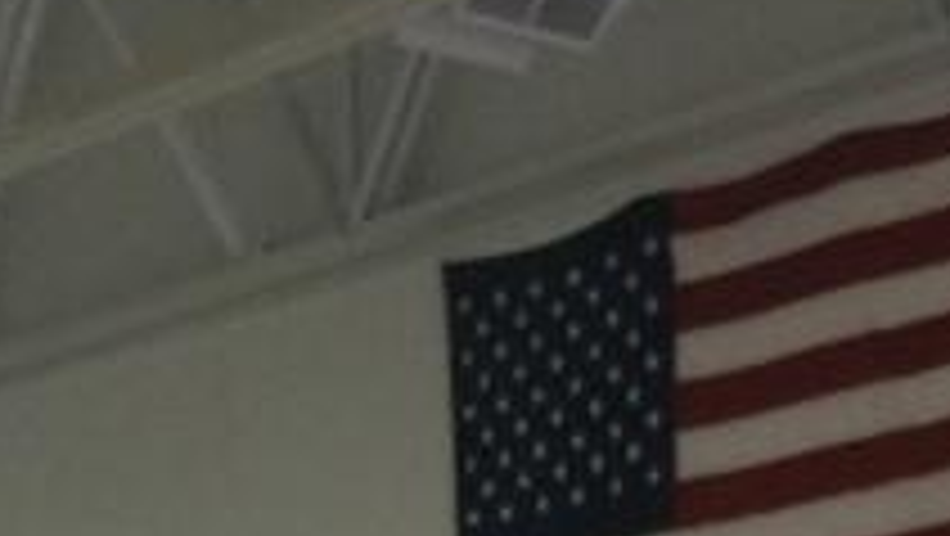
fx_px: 3857
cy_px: 1590
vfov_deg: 7.1
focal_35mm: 153
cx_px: 693
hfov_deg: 14.0
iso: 160
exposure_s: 1/30
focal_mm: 4.15
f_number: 2.2
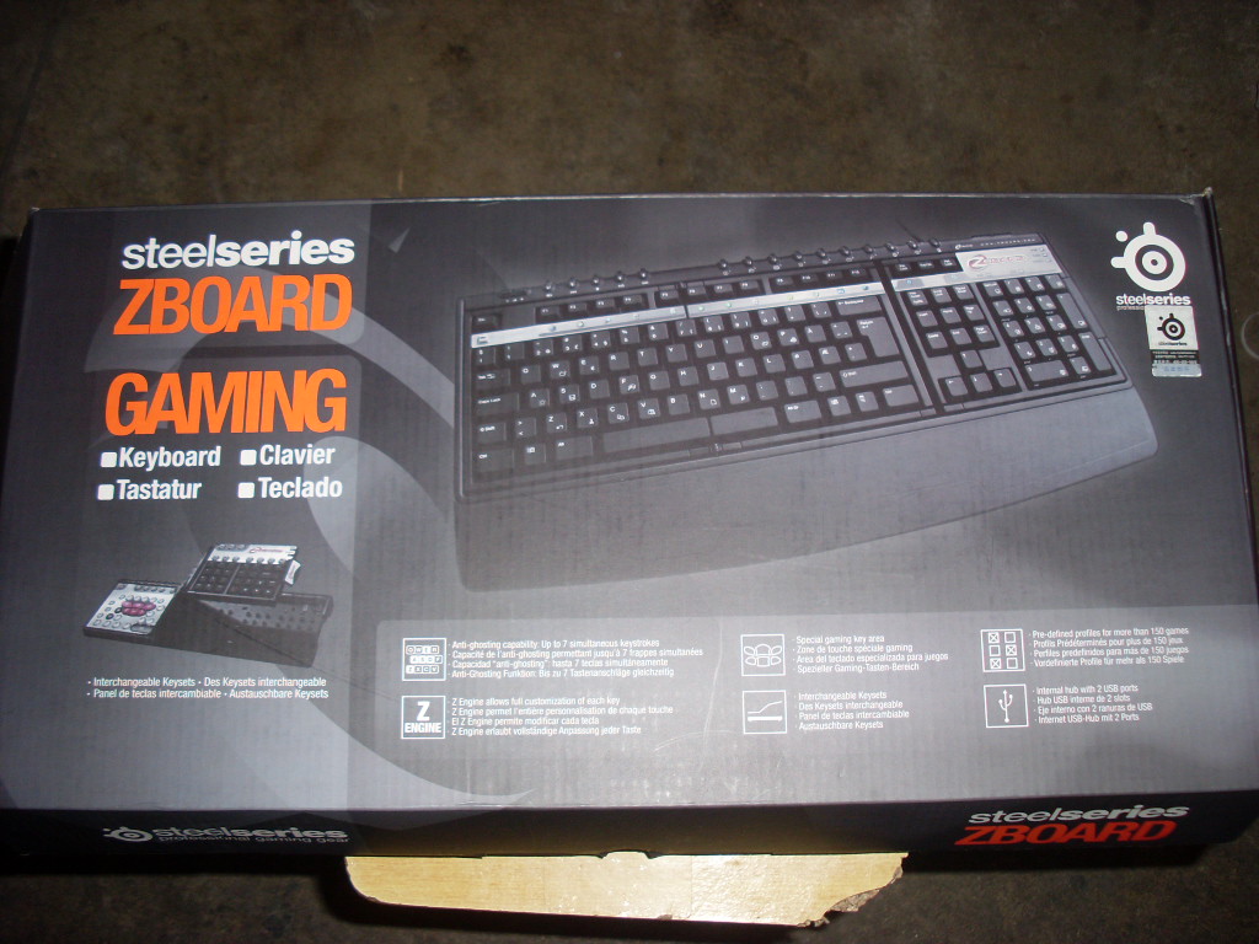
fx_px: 1382
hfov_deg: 49.0
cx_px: 630
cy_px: 472
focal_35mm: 38
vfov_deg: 37.7
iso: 100
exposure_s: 1/45
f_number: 3
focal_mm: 6.3
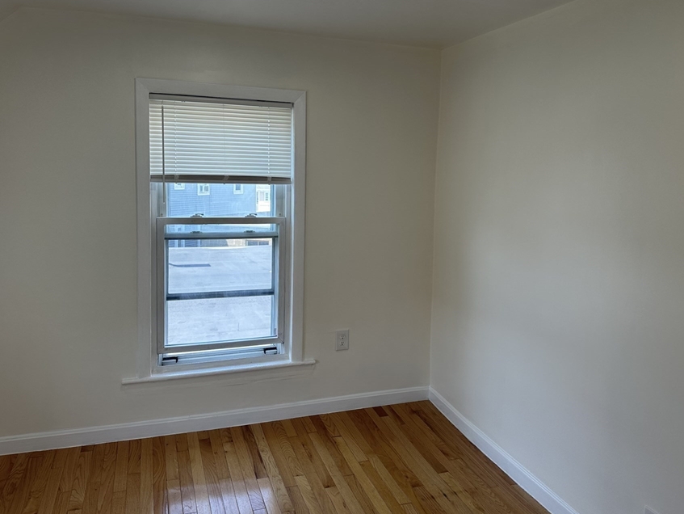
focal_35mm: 29
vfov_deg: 48.1
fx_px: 573
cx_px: 368
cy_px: 221
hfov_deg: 61.6
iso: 64
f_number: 1.78
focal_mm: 6.86
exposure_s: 1/200
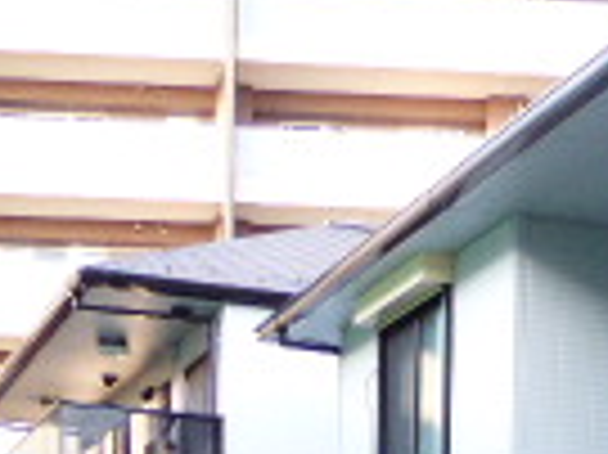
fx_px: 1667
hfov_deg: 20.5
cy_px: 912
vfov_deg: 13.3
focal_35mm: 95
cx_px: 459
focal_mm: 3.58
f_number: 2.8
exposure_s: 1/60
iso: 100
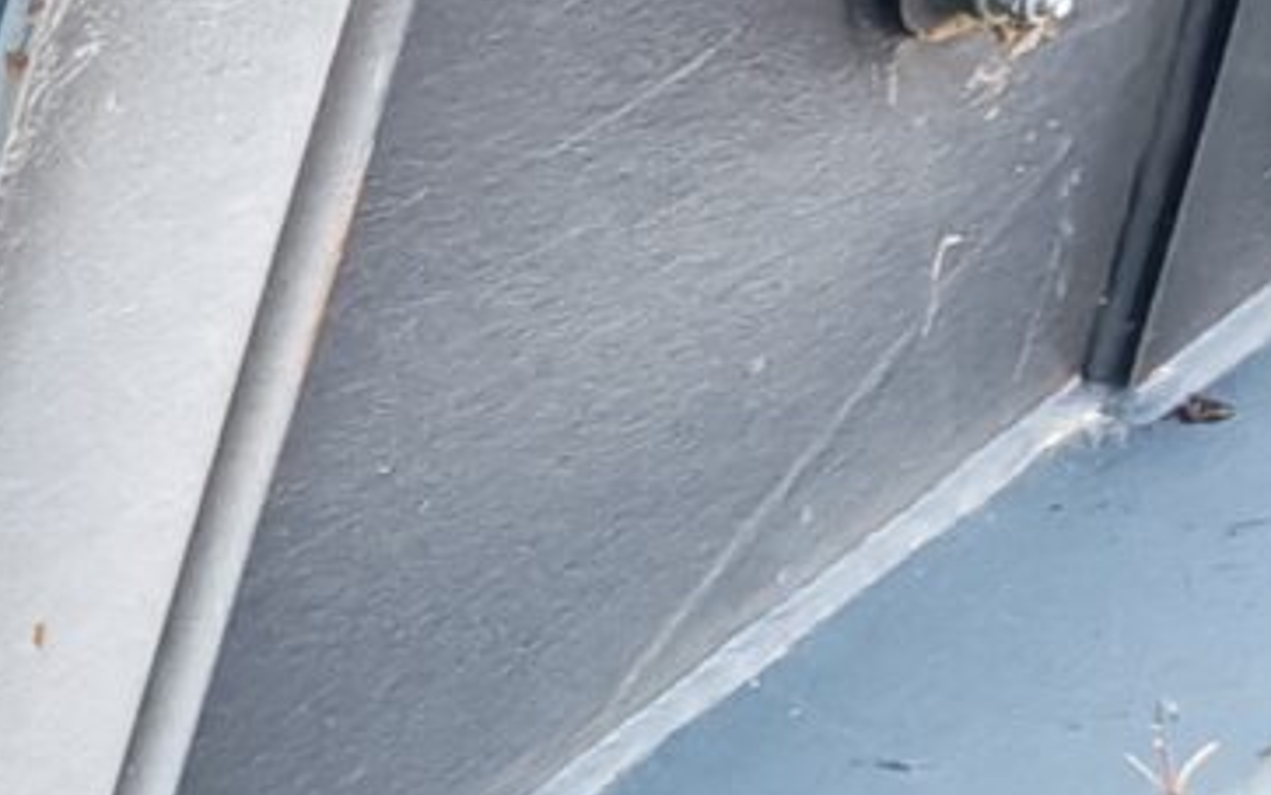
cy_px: -364
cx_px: -1313
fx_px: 6998
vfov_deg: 6.4
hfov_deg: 9.6
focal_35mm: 202
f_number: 1.9
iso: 400
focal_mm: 6.12
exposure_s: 1/100
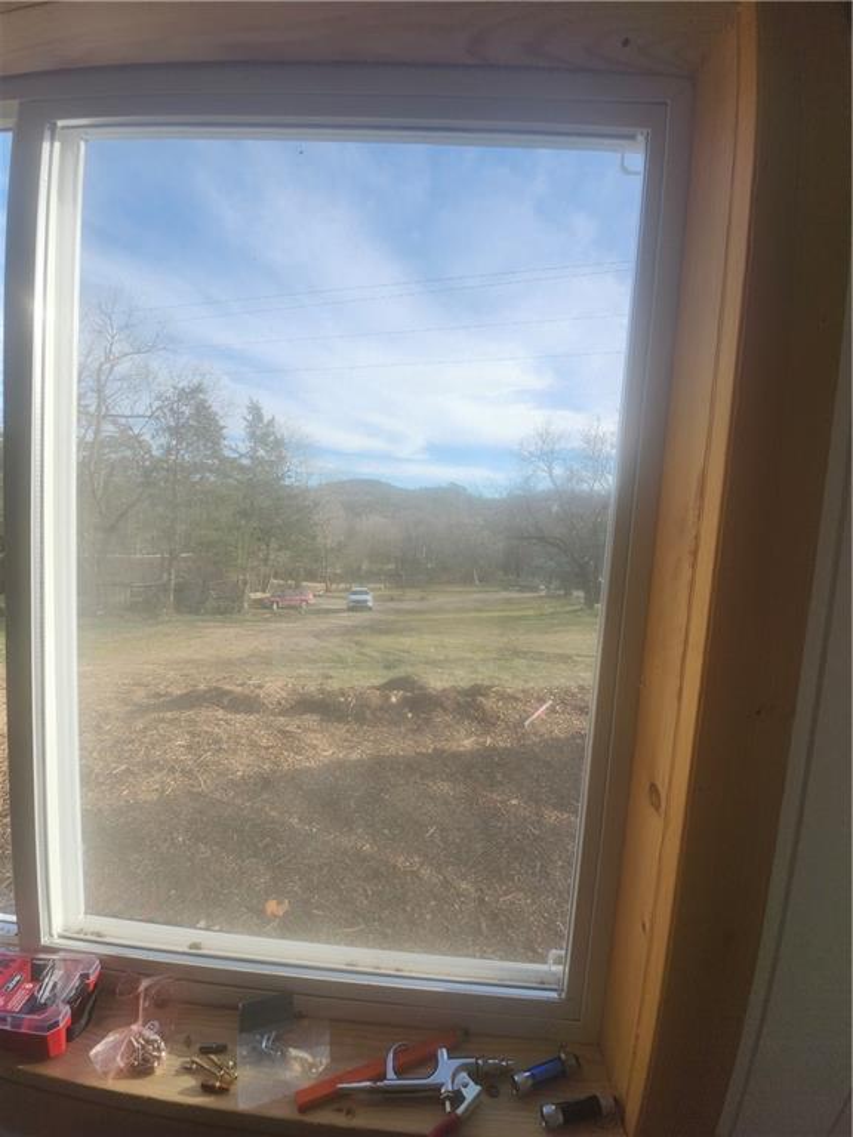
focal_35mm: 13
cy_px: 568
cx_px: 426
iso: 40
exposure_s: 1/440
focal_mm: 1.74
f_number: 2.2
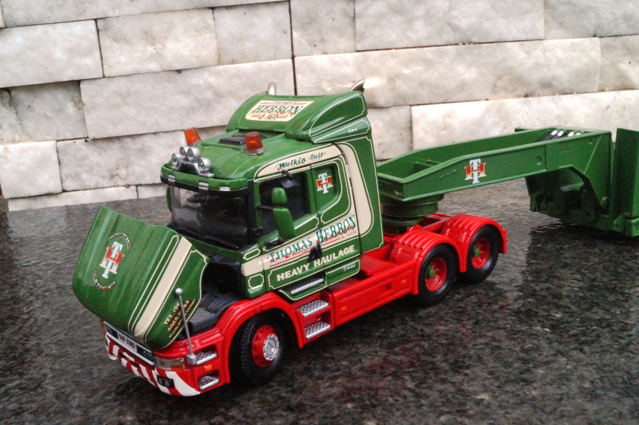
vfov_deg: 36.8
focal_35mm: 36
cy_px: 212
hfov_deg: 53.2
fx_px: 639
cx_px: 320
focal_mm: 24
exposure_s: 1/60
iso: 3200
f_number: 25
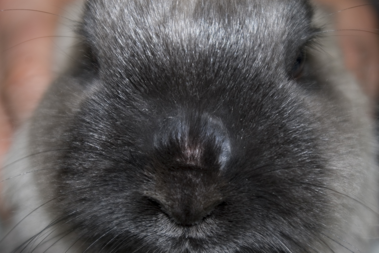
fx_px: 679
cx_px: 190
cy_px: 126
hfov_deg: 31.2
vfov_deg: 21.1
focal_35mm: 64
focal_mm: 43
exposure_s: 1/180
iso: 400
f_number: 4.5
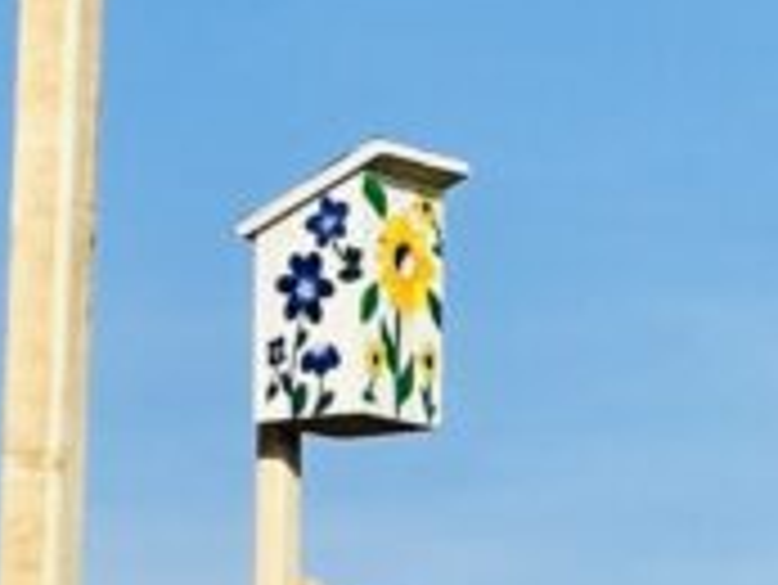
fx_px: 6905
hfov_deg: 6.2
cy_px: 477
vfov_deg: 4.8
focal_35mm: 307
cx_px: 1871
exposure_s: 1/2660
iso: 25
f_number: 2
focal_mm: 6
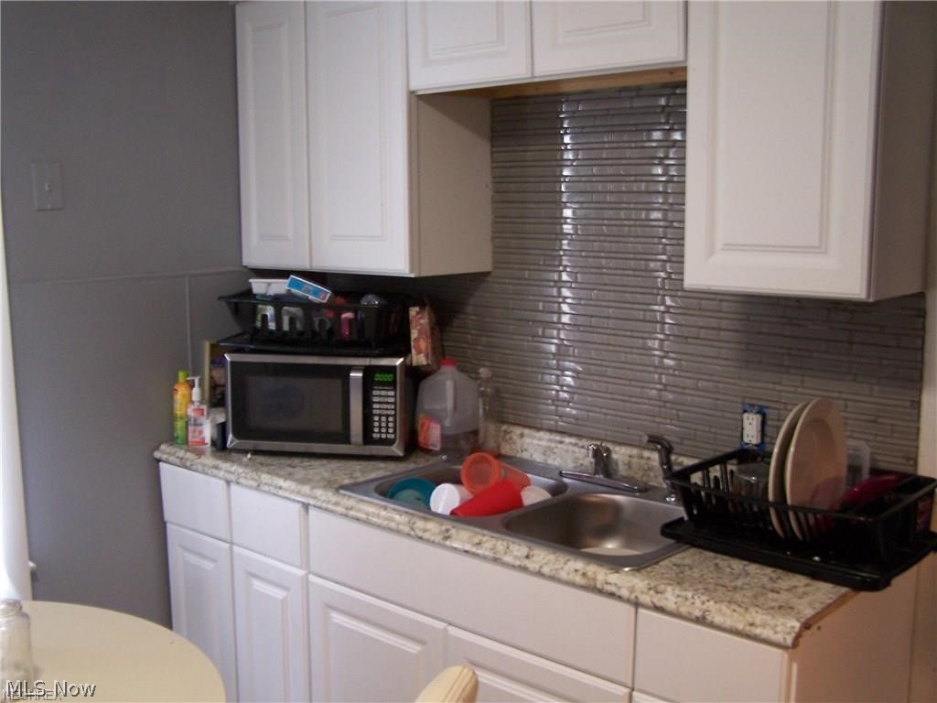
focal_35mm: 38
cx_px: 468
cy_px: 352
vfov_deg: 37.7
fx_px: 1029
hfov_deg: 49.0
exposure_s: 1/8
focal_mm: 6.3
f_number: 2.8
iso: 140
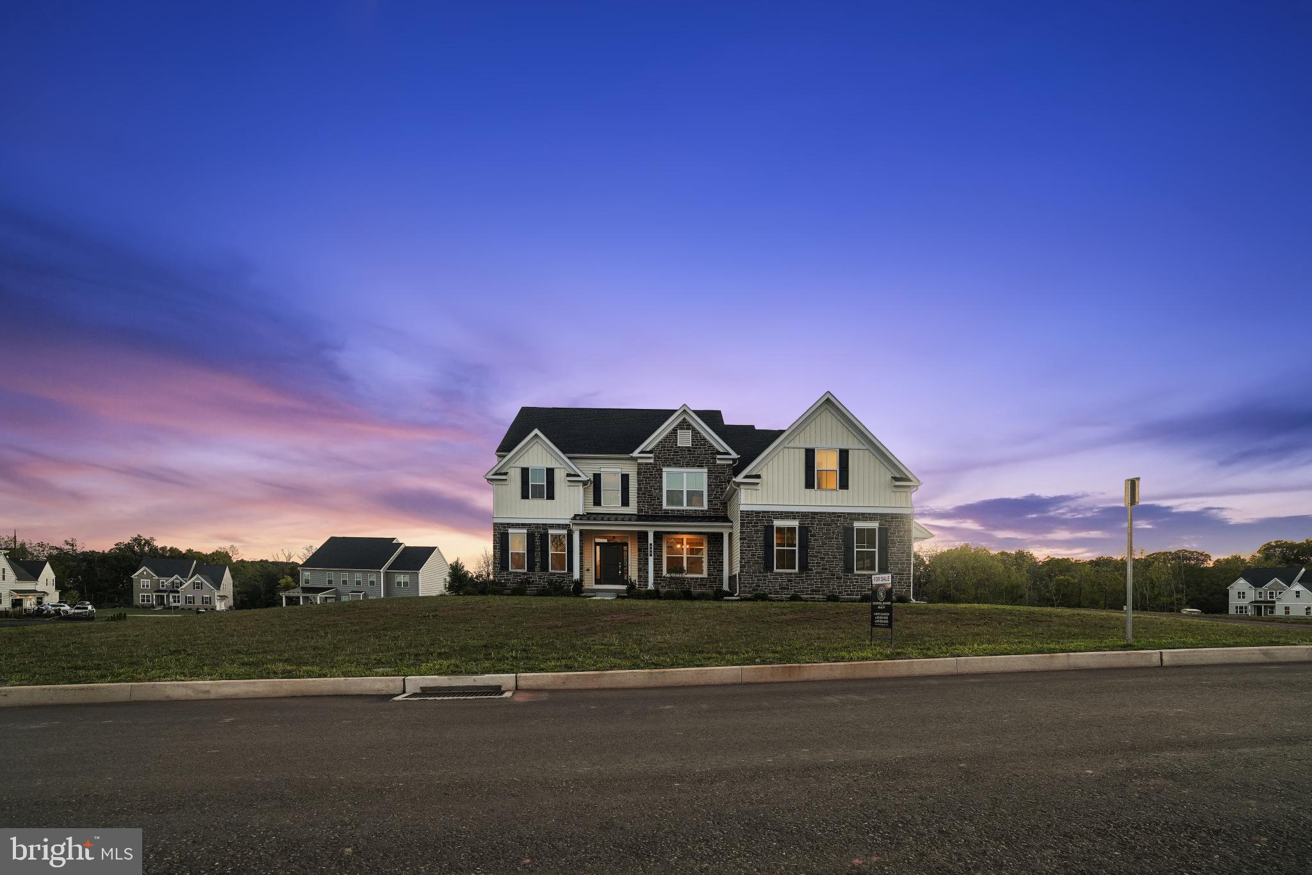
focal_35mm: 16
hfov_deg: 96.7
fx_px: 583
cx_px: 656
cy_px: 438
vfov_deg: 73.7
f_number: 7.1
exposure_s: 1/20
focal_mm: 16
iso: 400
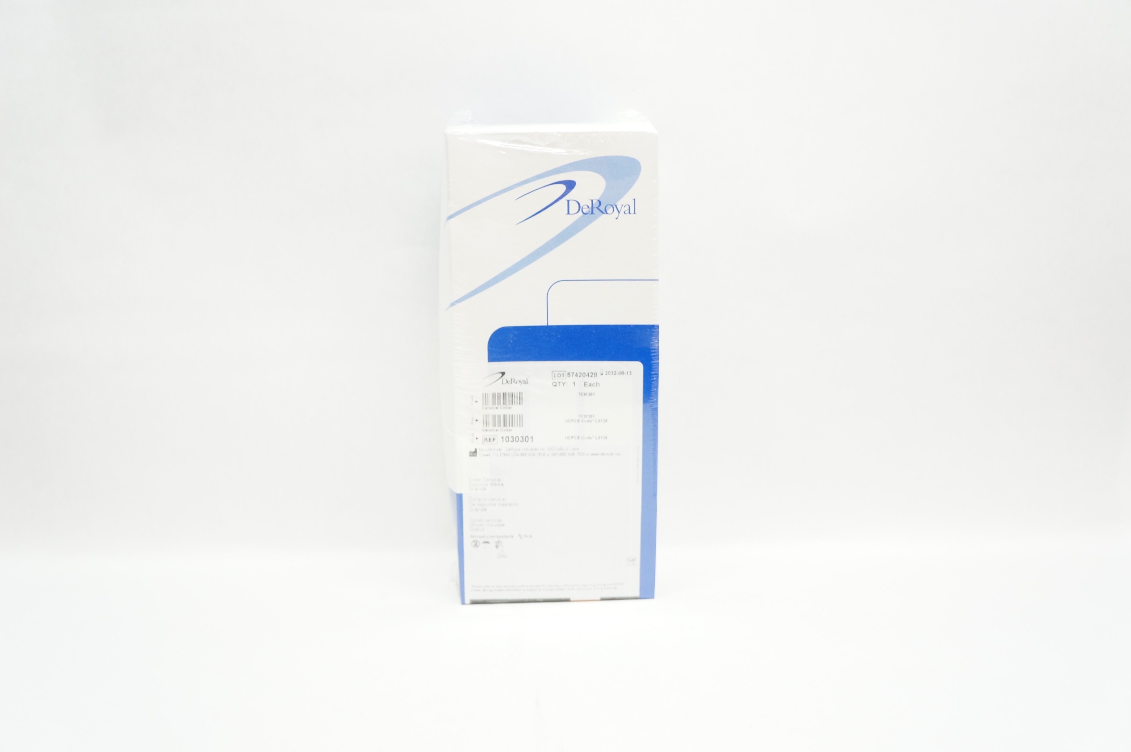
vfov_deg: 45.6
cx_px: 566
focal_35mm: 28
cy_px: 376
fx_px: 894
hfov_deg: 64.6
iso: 800
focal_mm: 19
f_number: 6.3
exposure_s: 1/60
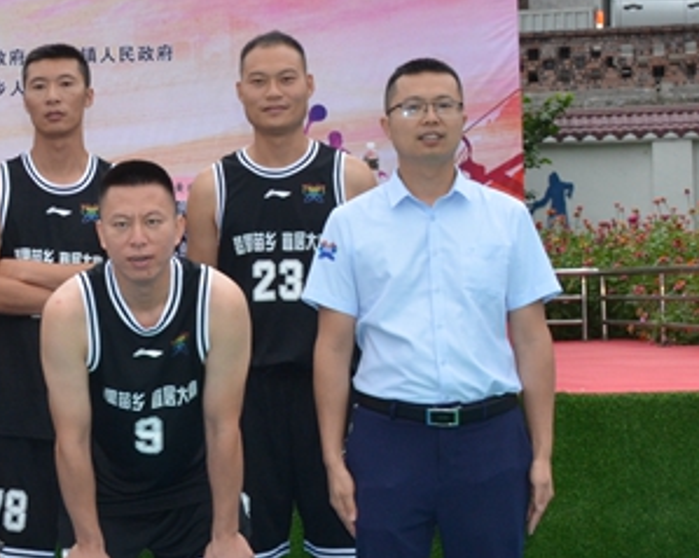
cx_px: -152
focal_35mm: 118
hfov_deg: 15.7
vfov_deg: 13.0
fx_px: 2440
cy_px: 205
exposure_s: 1/250
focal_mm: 26
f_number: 10
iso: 640
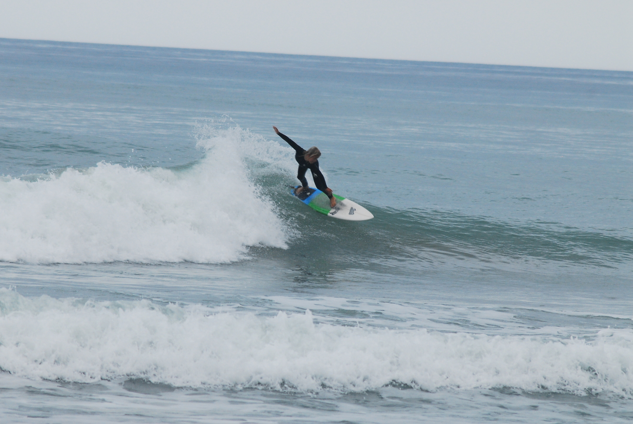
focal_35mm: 493
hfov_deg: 4.2
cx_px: 290
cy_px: 200
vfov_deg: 2.8
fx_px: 8681
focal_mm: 300
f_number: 8
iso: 400
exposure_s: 1/250
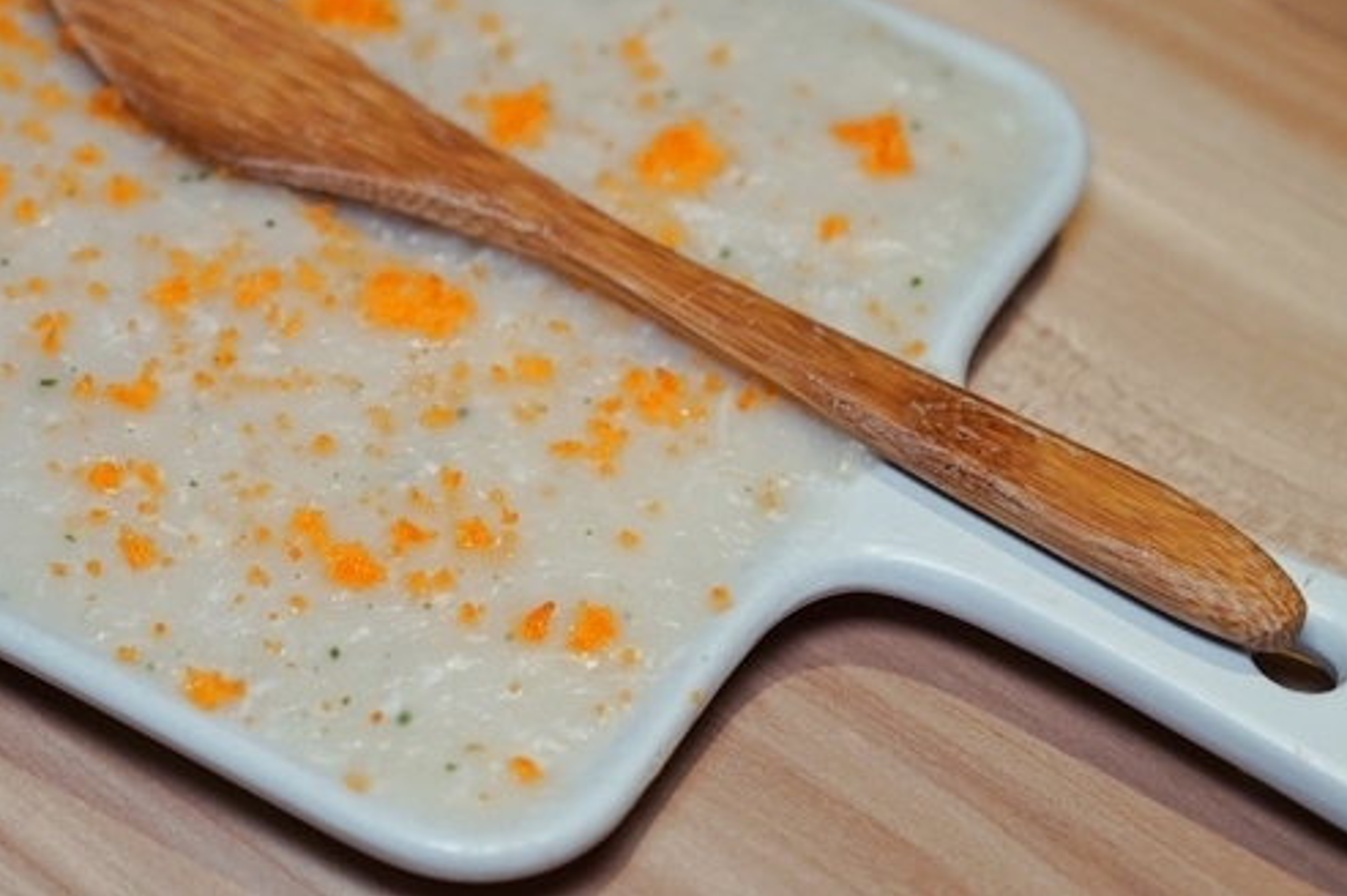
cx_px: 391
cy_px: 171
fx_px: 3216
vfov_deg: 15.8
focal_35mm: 86
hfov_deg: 23.5
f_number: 5
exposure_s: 1/60
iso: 800
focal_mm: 53
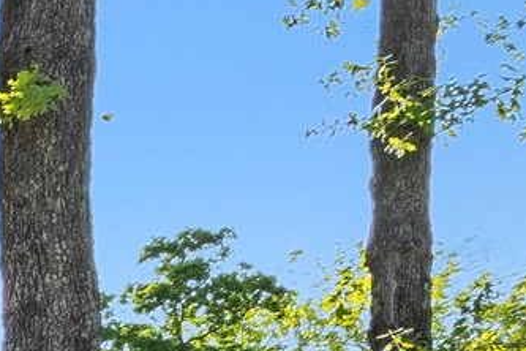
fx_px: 1812
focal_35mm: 124
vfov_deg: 10.2
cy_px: 699
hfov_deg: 10.2
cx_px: -1172
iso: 100
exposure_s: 1/80
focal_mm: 13
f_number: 9
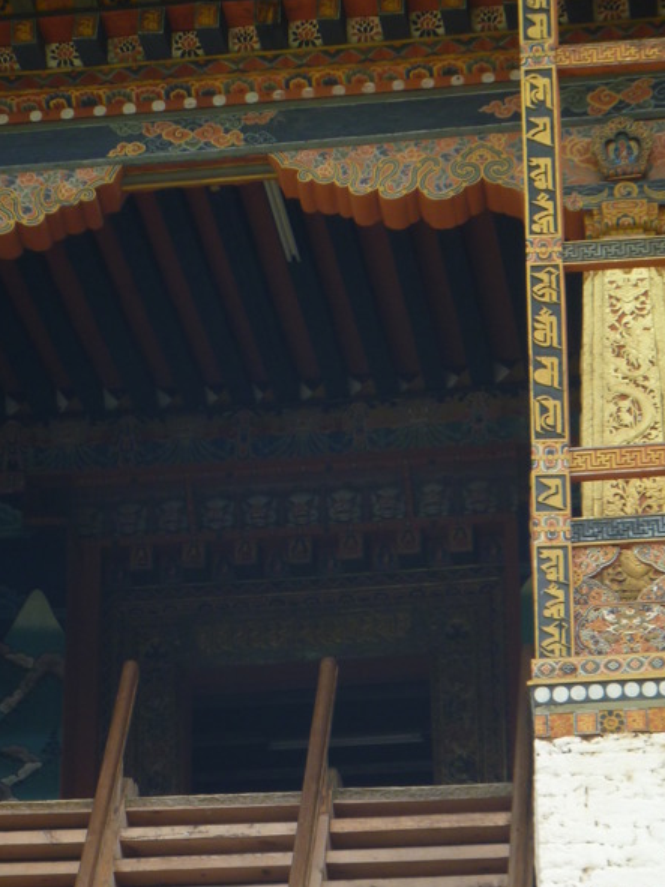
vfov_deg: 12.1
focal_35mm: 163
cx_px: 165
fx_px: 4177
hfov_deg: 9.1
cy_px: 692
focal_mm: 16.7
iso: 80
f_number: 5.5
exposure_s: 1/125
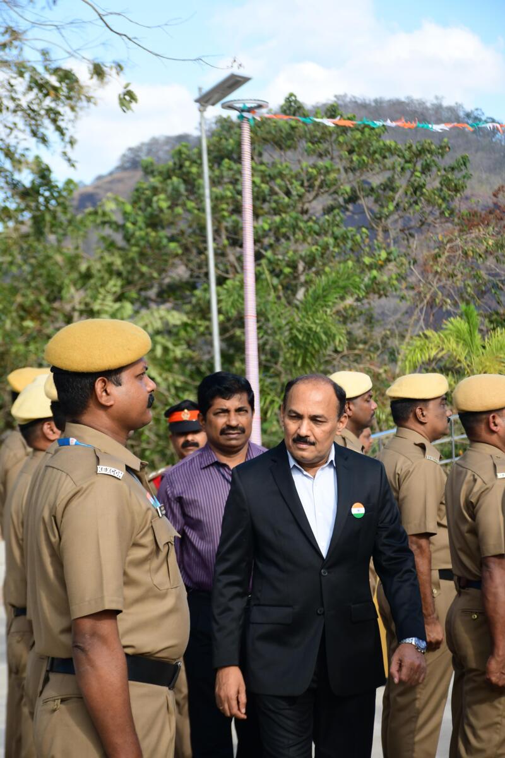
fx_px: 2083
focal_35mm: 99
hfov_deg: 13.8
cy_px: 379
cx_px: 252
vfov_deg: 20.6
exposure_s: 1/320
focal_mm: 66
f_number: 5.6
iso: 200
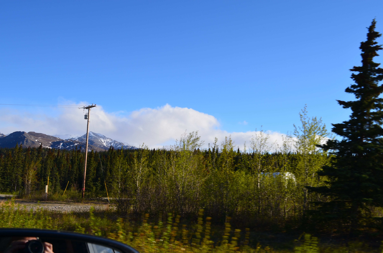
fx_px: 414
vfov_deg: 34.1
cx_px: 192
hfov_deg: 49.6
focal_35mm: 39
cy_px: 126
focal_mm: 26
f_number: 11
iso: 100
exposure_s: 1/125
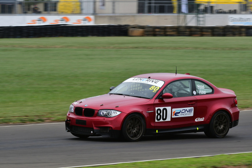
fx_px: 2206
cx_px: 126
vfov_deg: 4.4
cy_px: 84
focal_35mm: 315
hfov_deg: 6.5
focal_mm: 210
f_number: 10
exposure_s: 1/320
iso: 320
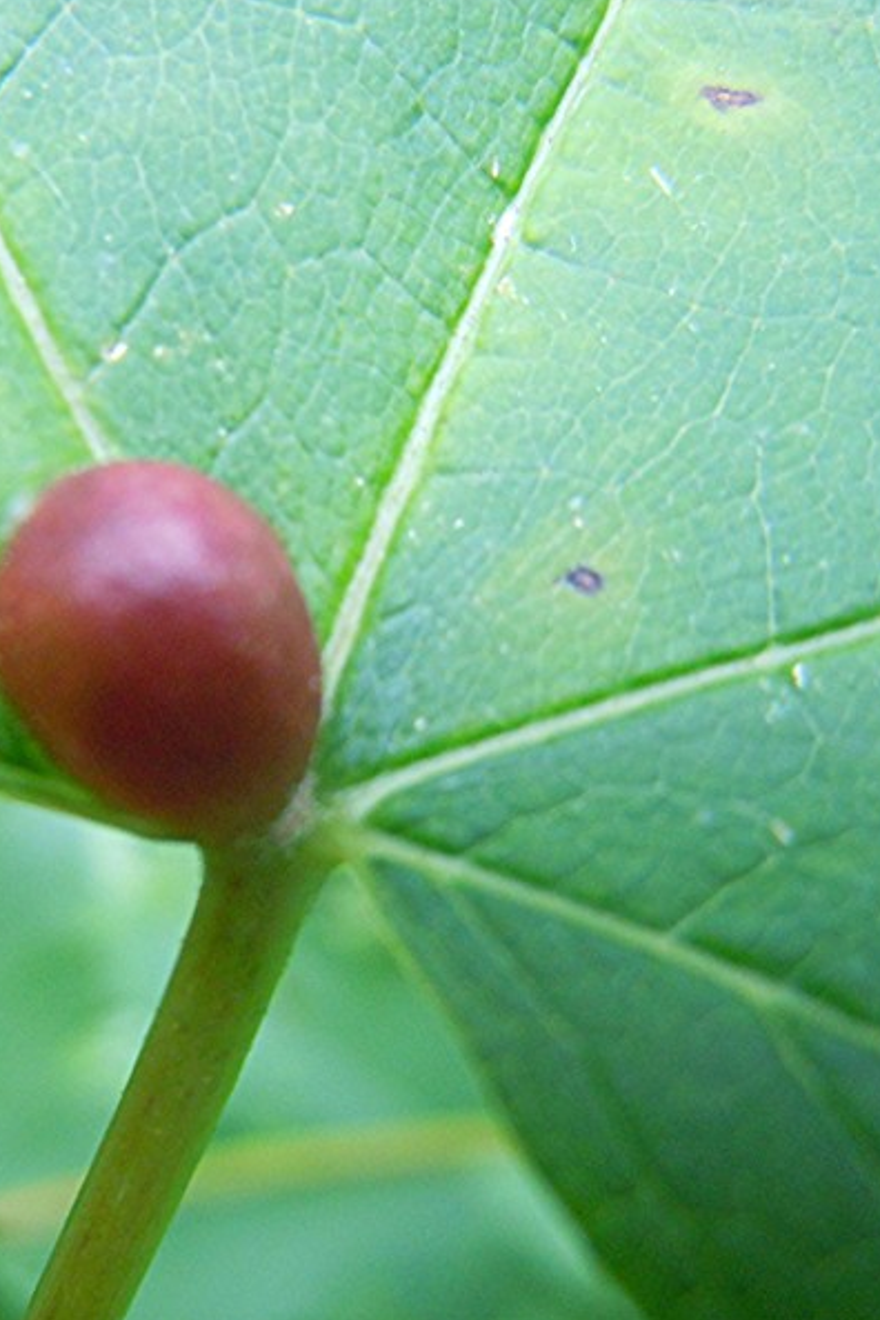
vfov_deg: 46.4
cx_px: 198
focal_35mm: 42
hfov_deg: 31.2
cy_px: 660
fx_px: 1540
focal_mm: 5.4
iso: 400
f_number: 3.5
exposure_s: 1/125
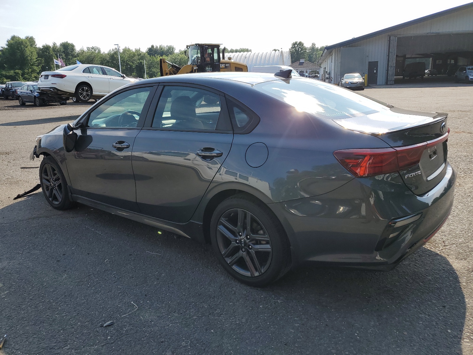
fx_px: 355
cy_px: 178
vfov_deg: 53.1
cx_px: 236
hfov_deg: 67.3
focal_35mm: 26
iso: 50
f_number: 1.5
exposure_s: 1/2500
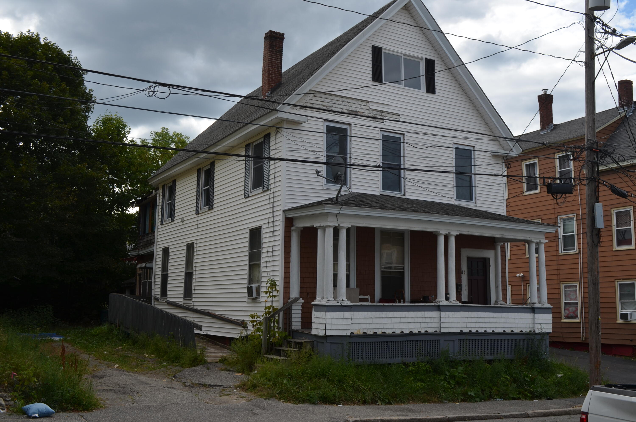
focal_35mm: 39
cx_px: 318
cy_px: 211
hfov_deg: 49.6
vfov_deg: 34.1
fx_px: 688
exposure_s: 1/250
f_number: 8
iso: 160
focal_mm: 26
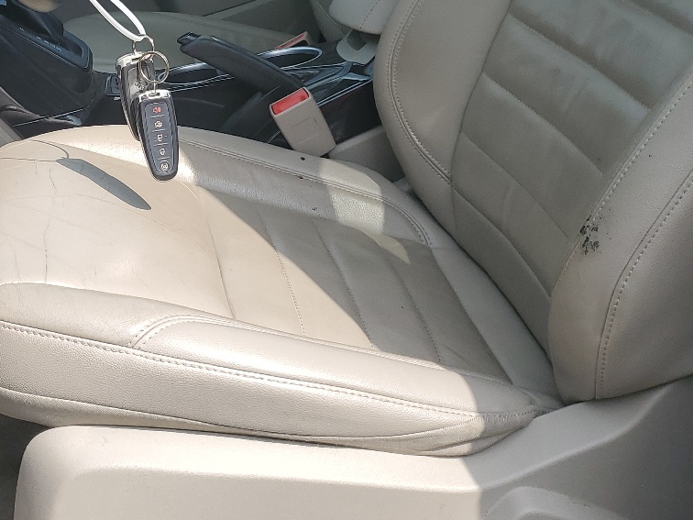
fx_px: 1101
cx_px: 155
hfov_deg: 34.1
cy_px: 92
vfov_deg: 26.0
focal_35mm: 55
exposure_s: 1/2000
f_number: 1.5
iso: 50
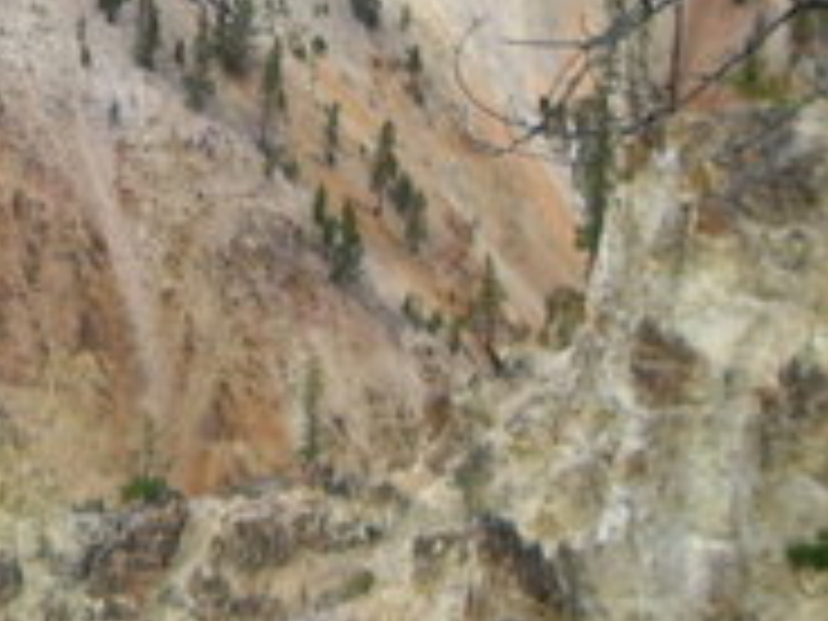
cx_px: -104
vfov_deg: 11.0
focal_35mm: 132
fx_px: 3157
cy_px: -126
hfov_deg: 14.6
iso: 50
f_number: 2.7
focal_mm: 6.2
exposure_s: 1/250
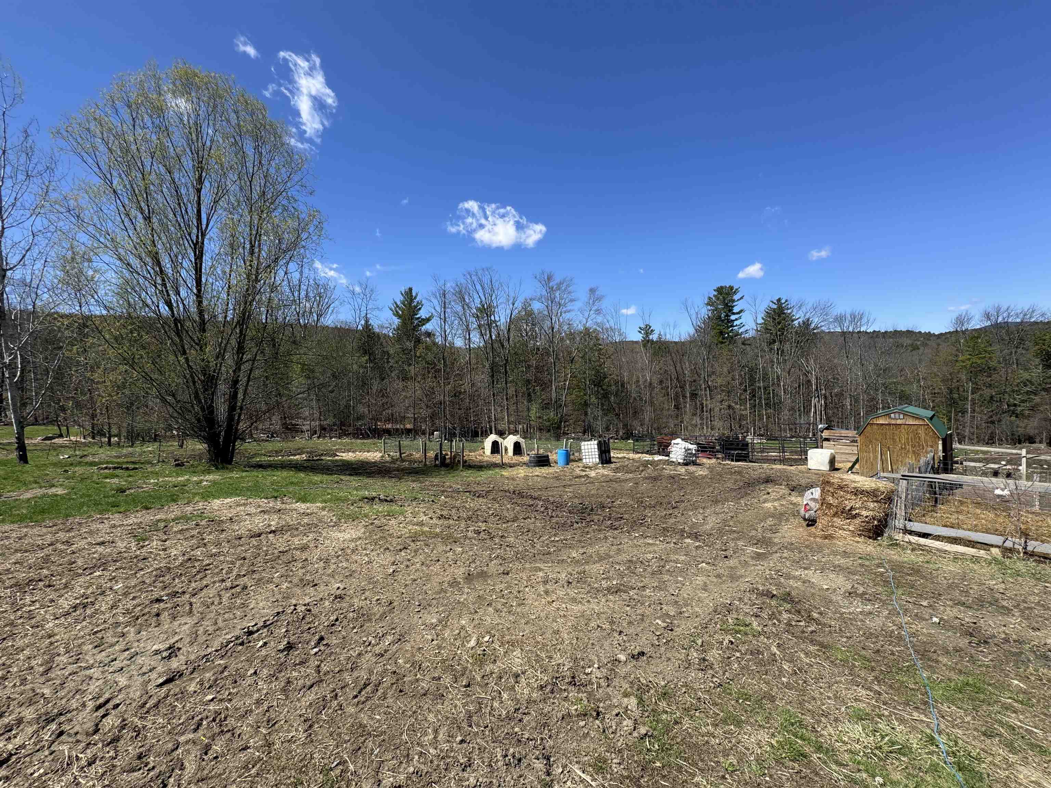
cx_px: 526
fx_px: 425
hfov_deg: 102.1
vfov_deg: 85.7
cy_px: 394
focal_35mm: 14
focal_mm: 2.22
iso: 40
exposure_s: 1/1395
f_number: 2.2
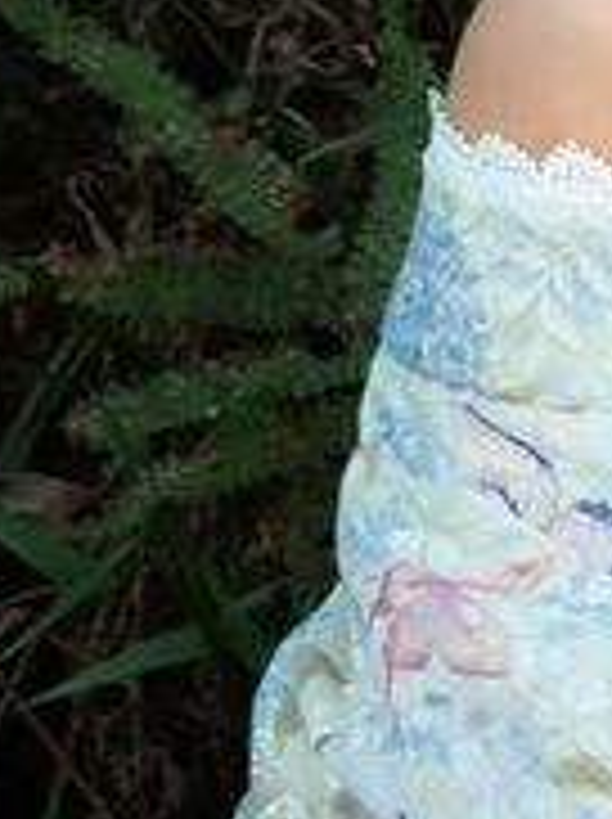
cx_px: 1354
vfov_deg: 4.9
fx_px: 9475
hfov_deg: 3.7
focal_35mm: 401
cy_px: 950
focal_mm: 26
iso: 500
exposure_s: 1/1000
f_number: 2.8
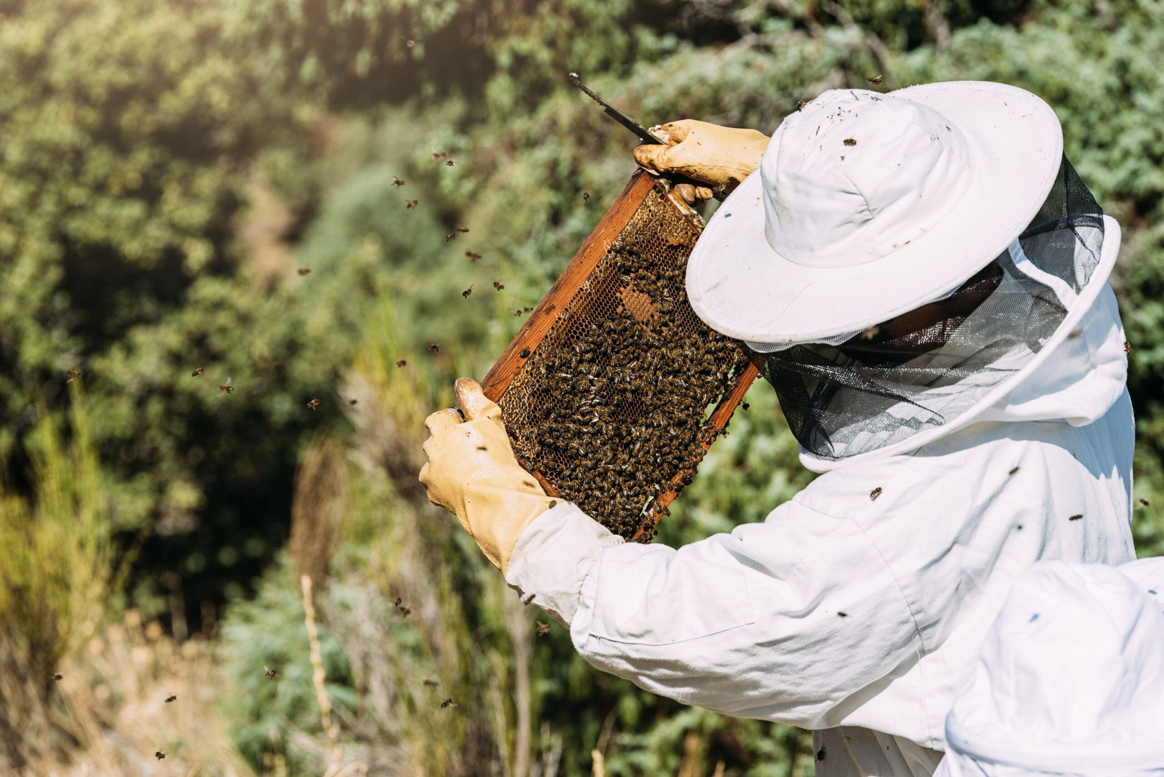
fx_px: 5822
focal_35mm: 180
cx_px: 582
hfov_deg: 11.4
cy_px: 388
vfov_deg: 7.6
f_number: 6.3
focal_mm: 180
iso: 160
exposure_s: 1/800
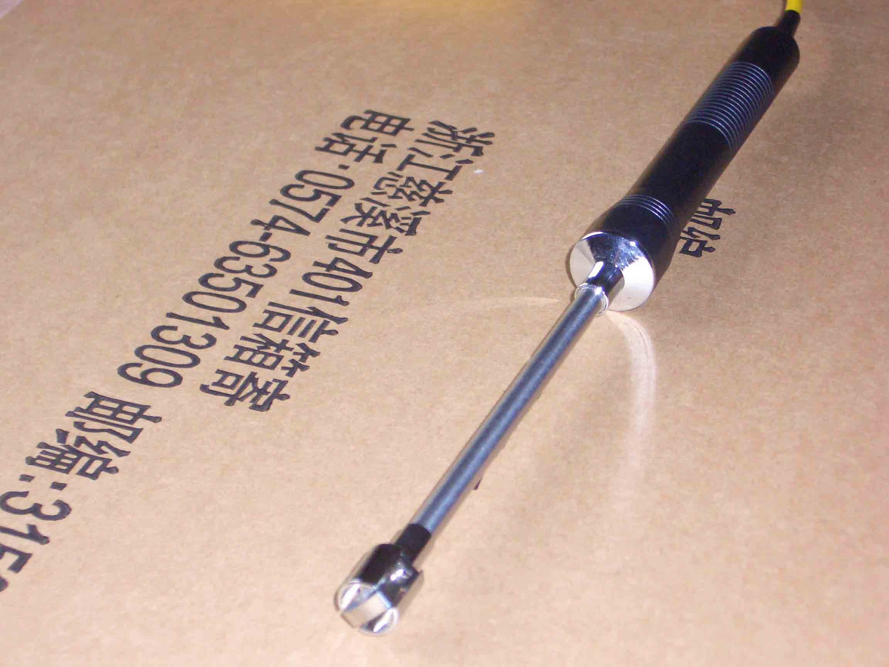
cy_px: 334
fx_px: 2260
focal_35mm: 88
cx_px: 444
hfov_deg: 22.3
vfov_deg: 16.8
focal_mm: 14.6
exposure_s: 1/60
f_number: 4.4
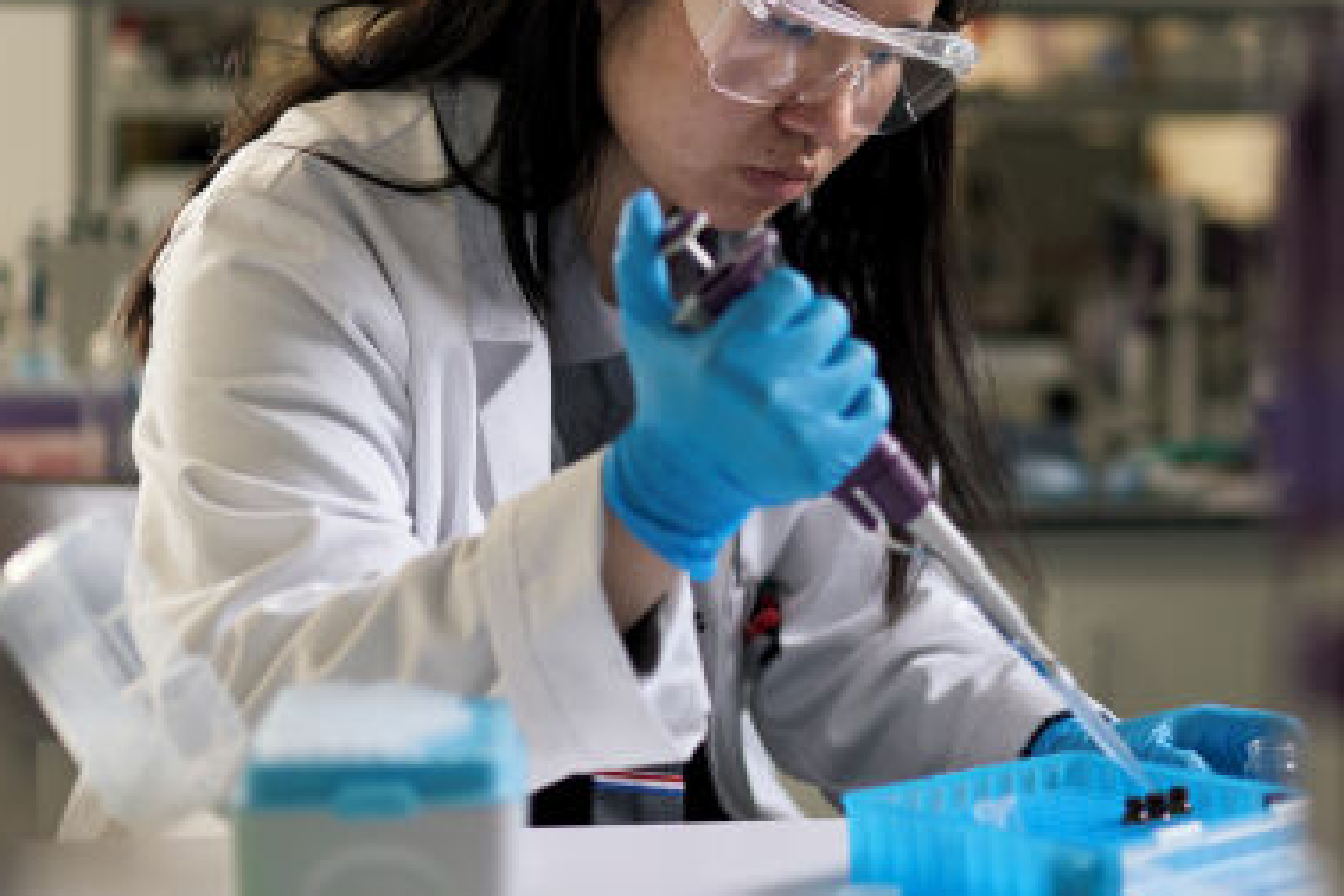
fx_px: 2762
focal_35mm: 74
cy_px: 386
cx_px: 974
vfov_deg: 18.4
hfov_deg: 27.1
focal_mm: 35
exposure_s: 1/200
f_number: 1.4
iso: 100
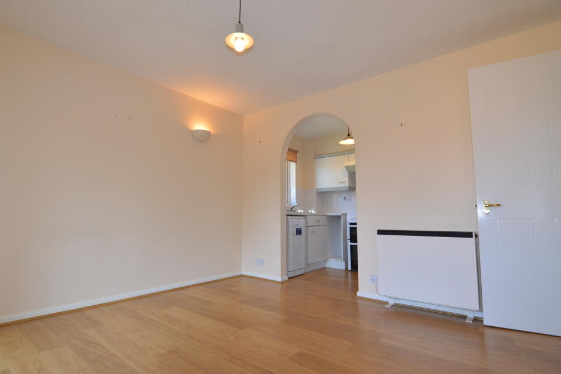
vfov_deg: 68.8
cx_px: 271
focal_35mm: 18
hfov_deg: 91.5
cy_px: 189
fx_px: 273
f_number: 5
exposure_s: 1/100
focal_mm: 11
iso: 400
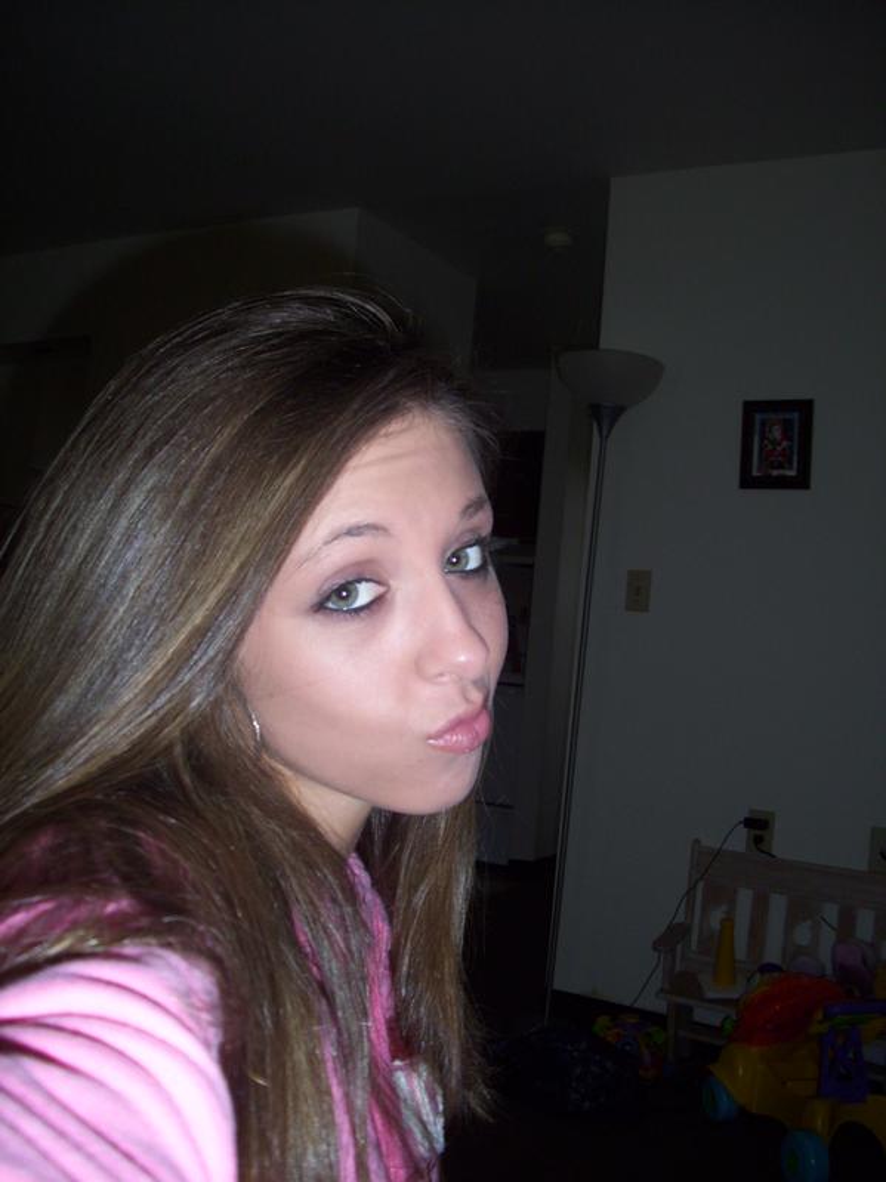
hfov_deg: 41.8
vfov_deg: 54.0
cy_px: 591
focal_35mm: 34
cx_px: 443
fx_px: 1161
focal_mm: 5.7
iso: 80
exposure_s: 1/40
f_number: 2.9
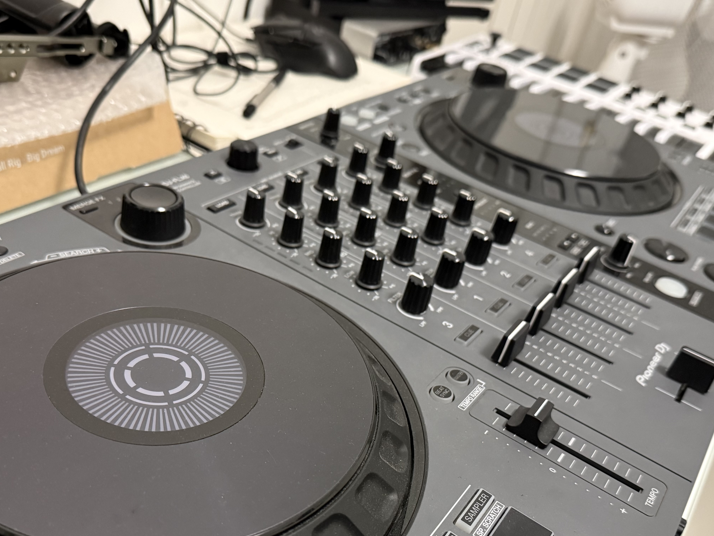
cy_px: 351
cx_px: 338
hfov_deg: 53.9
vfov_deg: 41.3
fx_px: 701
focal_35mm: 34
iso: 640
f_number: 1.78
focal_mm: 6.76
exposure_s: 1/33
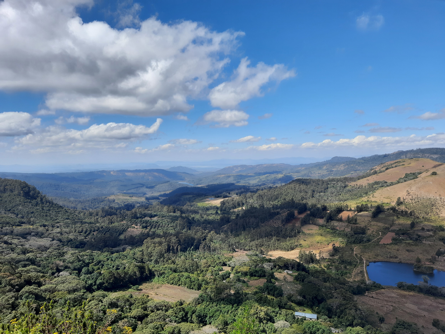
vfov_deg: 56.8
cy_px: 167
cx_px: 222
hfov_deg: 71.6
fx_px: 309
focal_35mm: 24
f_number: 1.8
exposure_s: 1/1012
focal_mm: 5.23
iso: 20
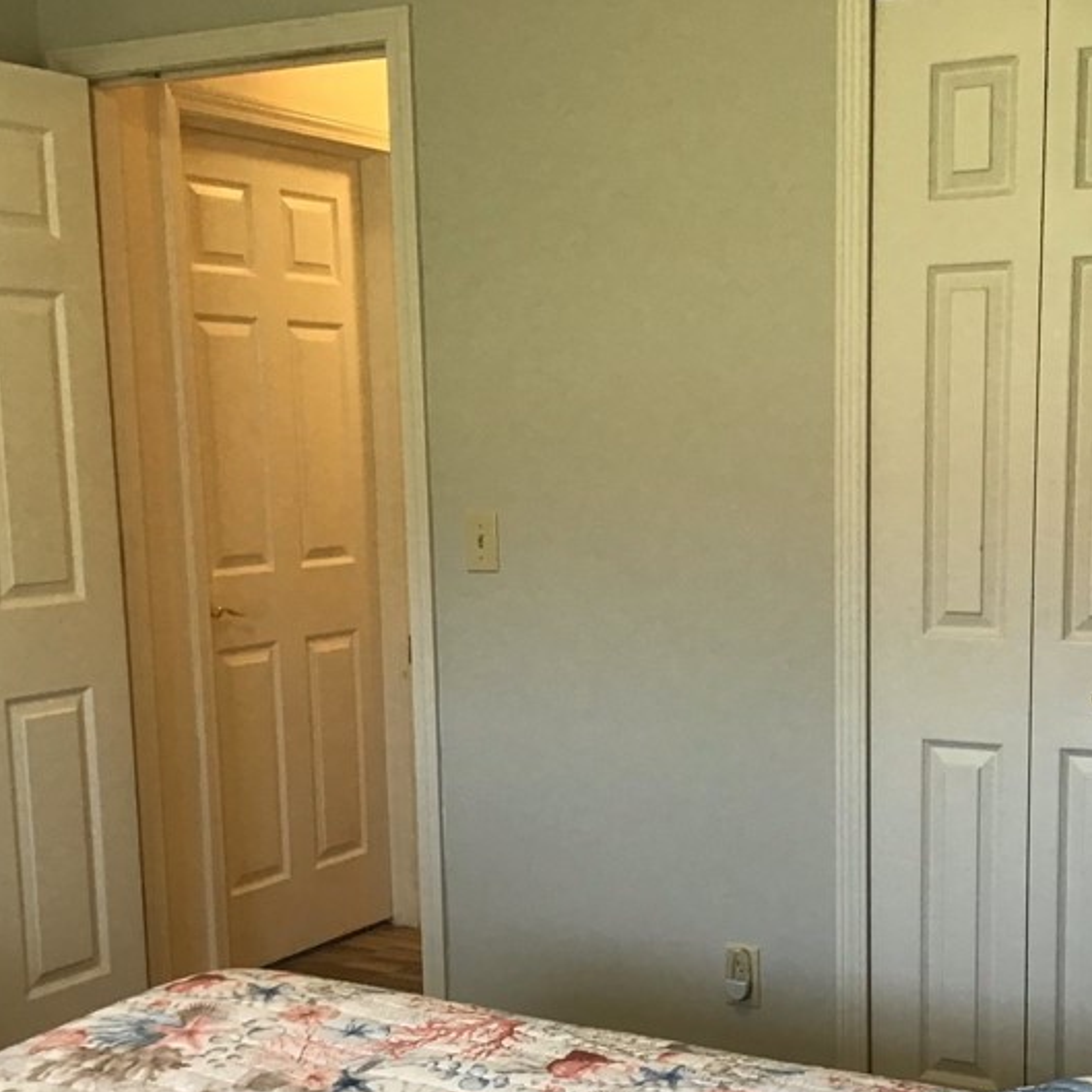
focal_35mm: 53
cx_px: 706
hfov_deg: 32.0
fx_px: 1892
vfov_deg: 31.9
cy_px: 756
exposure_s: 1/30
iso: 50
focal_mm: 3.3
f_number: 2.4
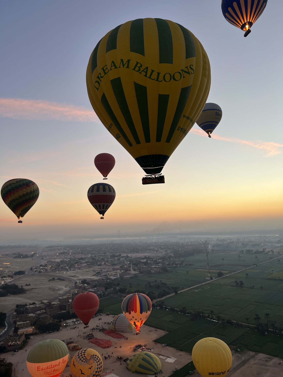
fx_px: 283
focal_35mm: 26
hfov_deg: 53.1
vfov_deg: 67.3
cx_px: 142
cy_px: 188
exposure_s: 1/121
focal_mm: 5.7
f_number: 1.5
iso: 40
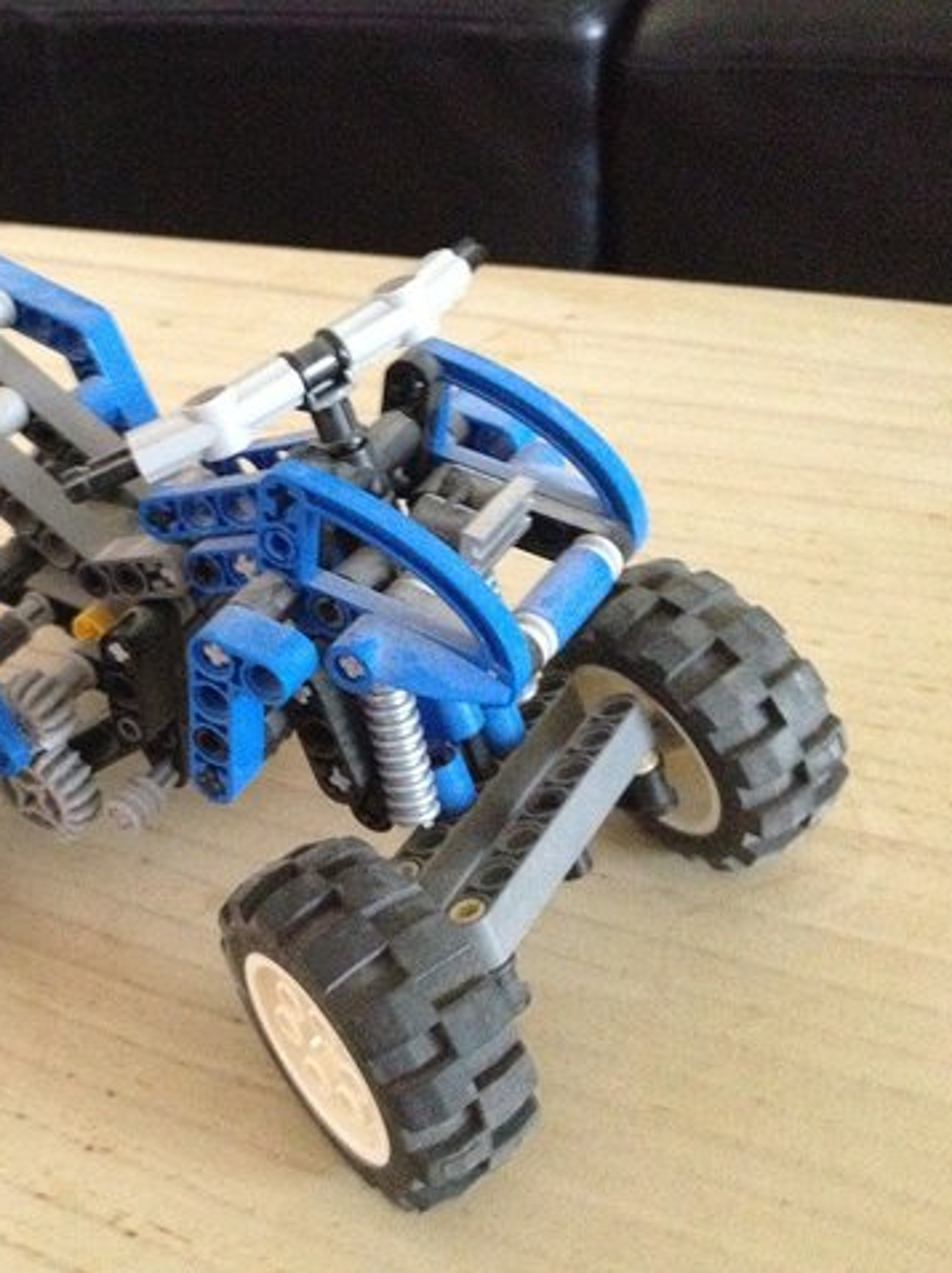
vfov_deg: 40.5
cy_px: 638
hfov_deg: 29.8
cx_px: 139
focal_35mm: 47
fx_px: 1726
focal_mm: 4.28
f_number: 2.4
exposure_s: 1/15
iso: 800
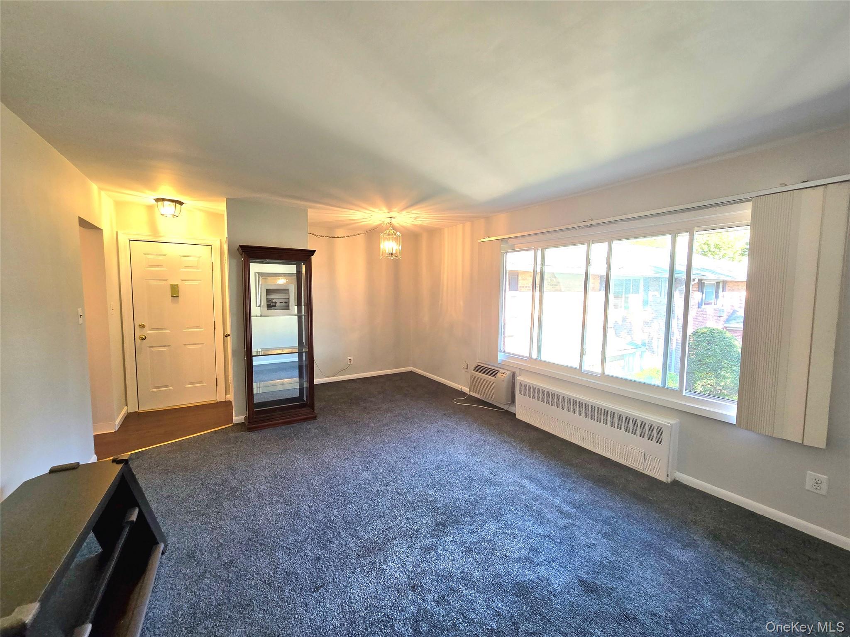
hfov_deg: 106.2
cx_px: 425
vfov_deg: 89.9
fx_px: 319
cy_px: 318
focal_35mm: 13
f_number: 2.2
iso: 160
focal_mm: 2.2
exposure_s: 1/60.2
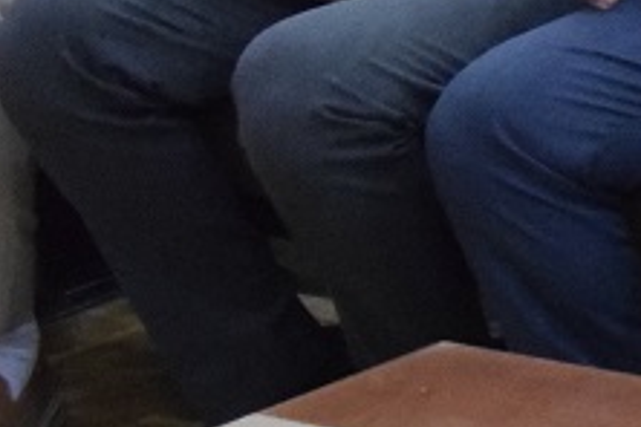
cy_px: -254
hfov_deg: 7.8
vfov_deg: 6.4
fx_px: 3781
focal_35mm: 212
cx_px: 2163
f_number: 3.8
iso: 5000
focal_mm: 21
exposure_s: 1/30
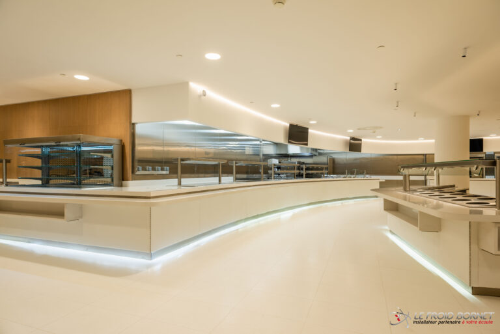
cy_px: 167
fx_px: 278
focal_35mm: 20
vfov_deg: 62.0
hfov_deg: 83.9
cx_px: 250
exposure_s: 1/80
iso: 100
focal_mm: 20
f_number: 8
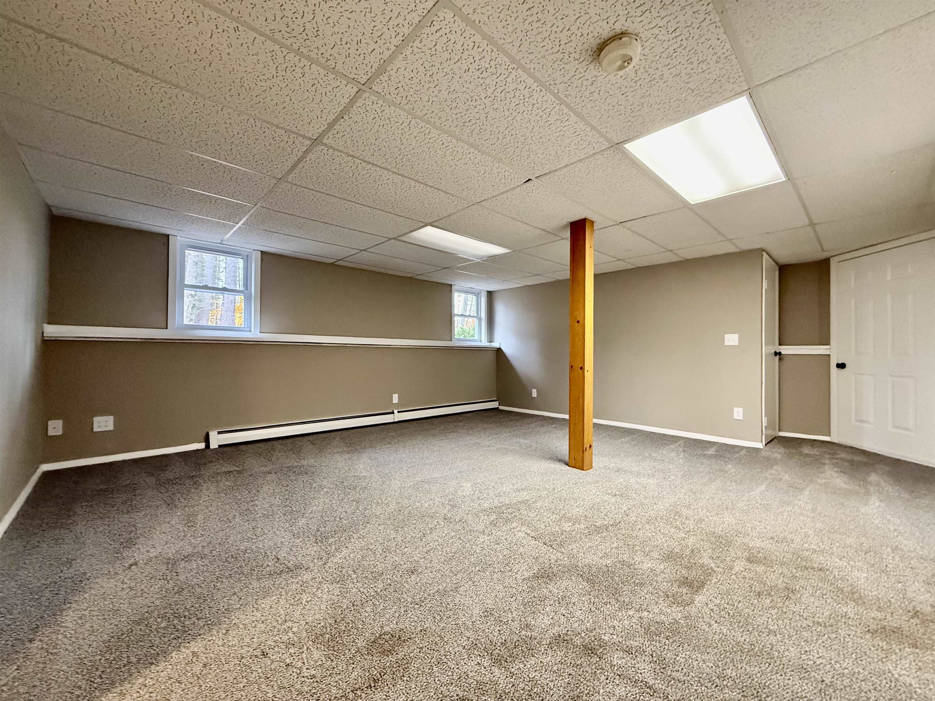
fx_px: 378
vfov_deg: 85.7
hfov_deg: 102.1
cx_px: 468
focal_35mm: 14
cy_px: 350
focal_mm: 2.22
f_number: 2.2
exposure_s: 1/60
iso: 640
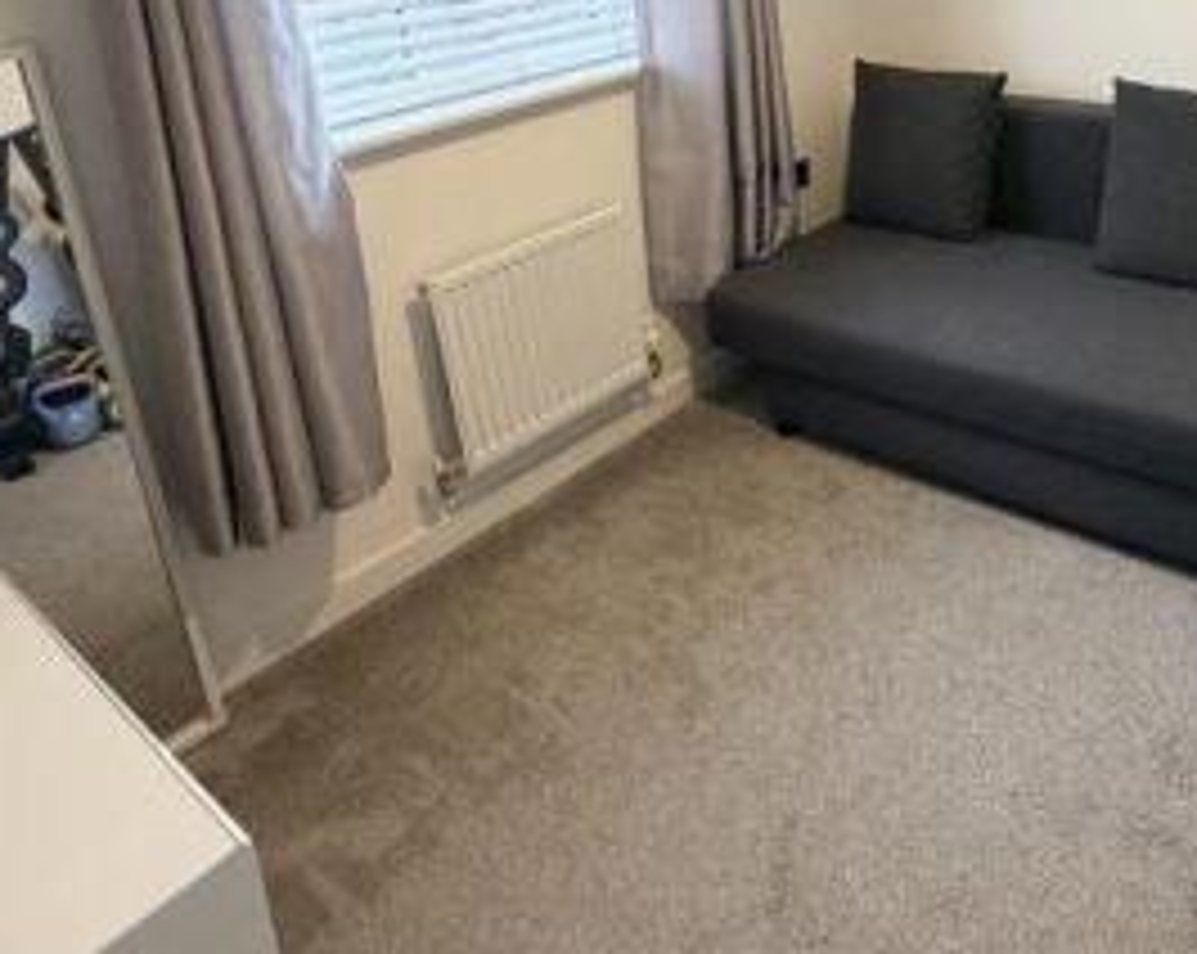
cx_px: 880
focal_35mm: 30
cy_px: 101
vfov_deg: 44.2
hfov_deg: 56.3
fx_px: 1061
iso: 320
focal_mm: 2.22
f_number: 2.2
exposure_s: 1/84
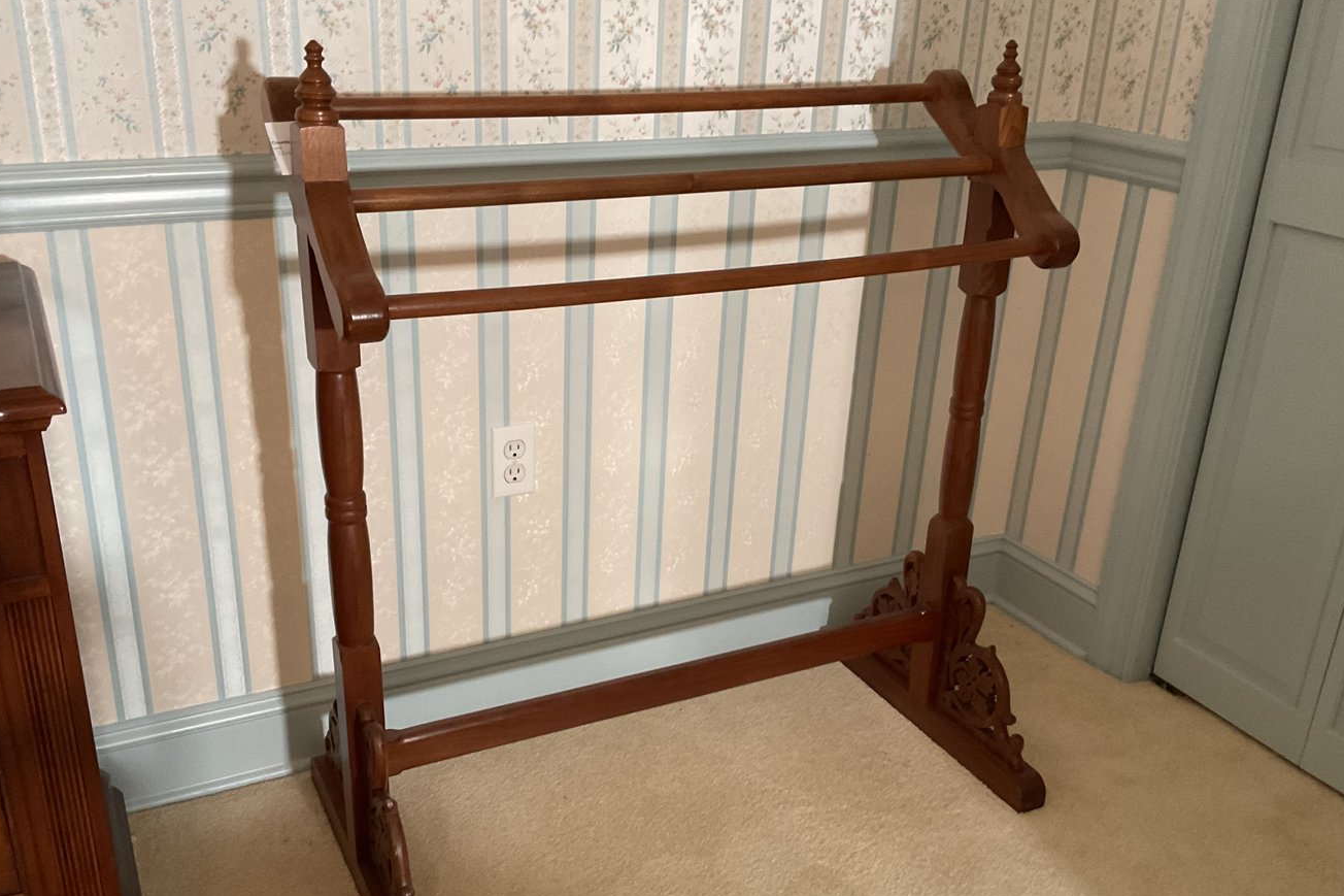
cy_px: 513
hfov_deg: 54.4
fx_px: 1306
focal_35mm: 35
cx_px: 649
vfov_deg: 37.8
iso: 200
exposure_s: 1/40
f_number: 1.8
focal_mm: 3
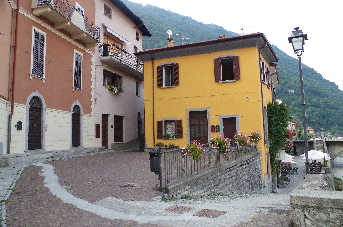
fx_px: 257
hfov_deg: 67.5
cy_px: 114
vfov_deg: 47.7
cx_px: 172
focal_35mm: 27
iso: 2000
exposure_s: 1/125
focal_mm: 18
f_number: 11
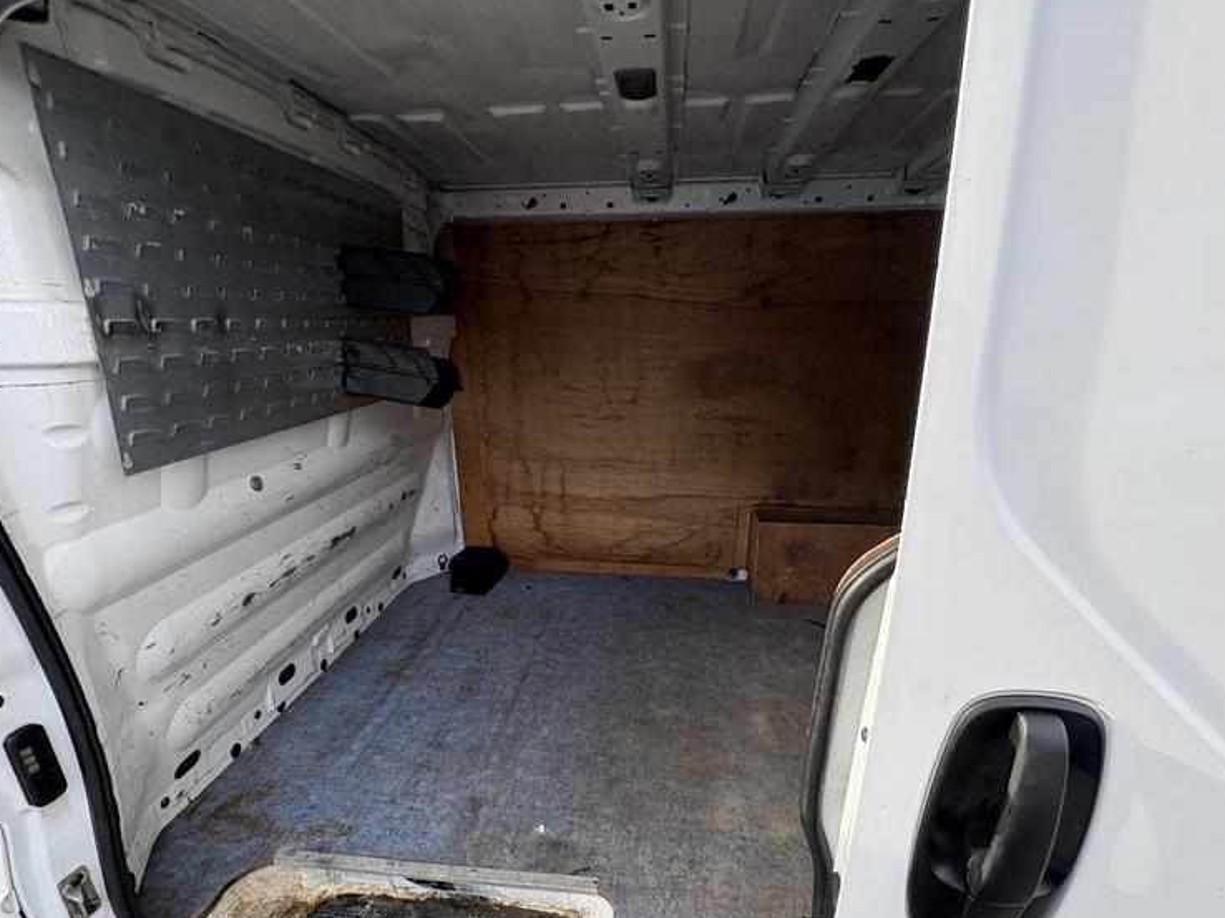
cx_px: 599
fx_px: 601
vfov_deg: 74.1
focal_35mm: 17
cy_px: 540
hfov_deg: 91.0
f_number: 2.2
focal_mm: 2.22
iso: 64
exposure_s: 1/138
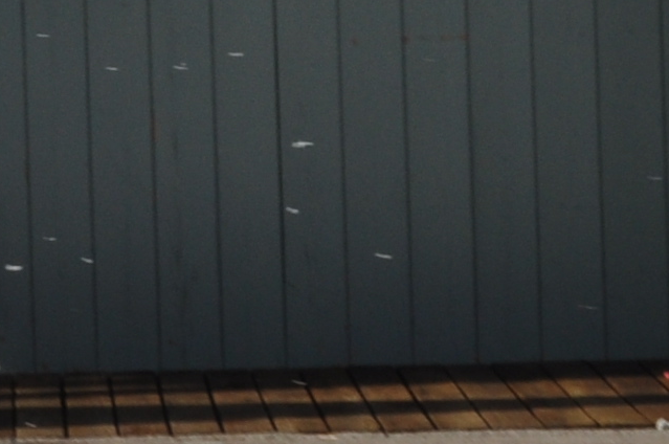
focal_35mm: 302
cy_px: 183
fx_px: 5604
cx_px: -1321
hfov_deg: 6.3
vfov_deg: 4.5
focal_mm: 30
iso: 200
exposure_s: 1/200
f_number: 16
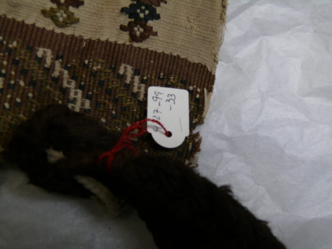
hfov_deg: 39.7
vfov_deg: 30.3
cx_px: 166
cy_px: 124
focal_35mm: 48
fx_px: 460
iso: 100
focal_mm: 10.1
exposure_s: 1/30
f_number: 3.2
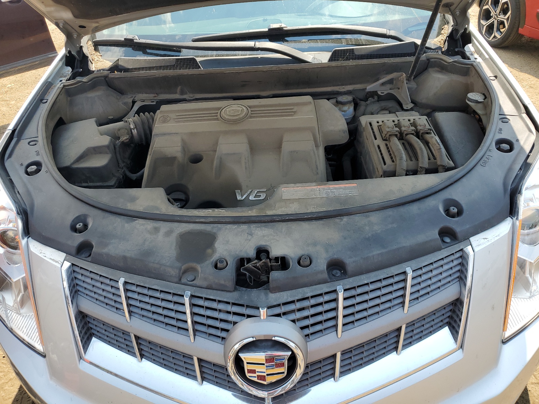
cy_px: 202
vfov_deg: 53.1
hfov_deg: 67.3
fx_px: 405
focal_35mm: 26
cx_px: 270
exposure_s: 1/1000
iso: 50
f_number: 1.5
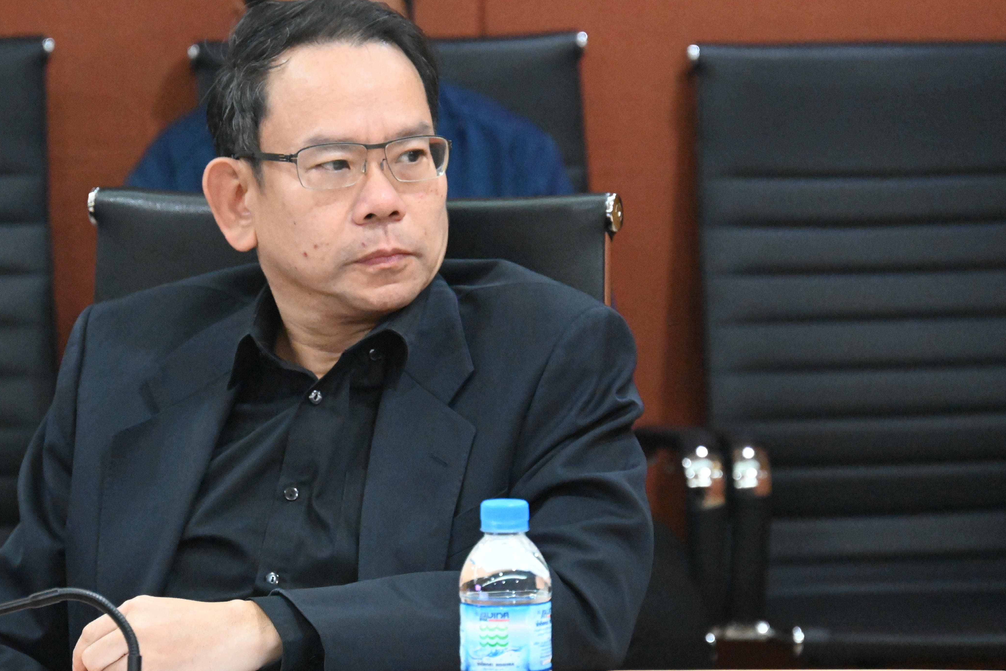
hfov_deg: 9.1
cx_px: 281
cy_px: 314
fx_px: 6287
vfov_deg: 6.1
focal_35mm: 225
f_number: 6.3
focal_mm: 150
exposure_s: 1/160
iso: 12800
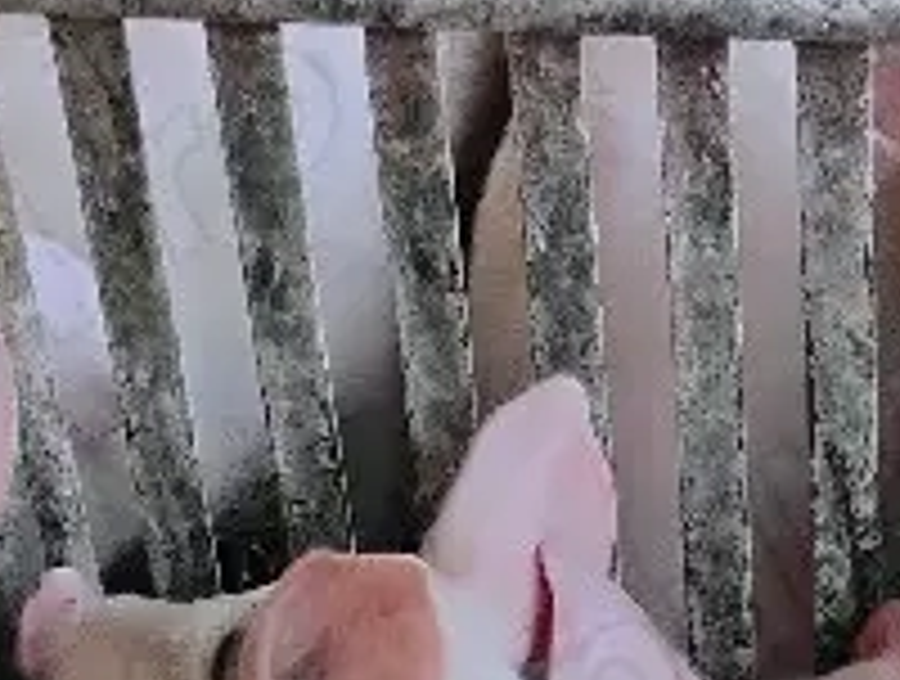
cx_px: 1318
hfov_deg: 13.3
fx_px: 3649
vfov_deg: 9.5
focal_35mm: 140
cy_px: 1619
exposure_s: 1/100
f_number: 1.8
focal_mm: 4.26
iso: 197
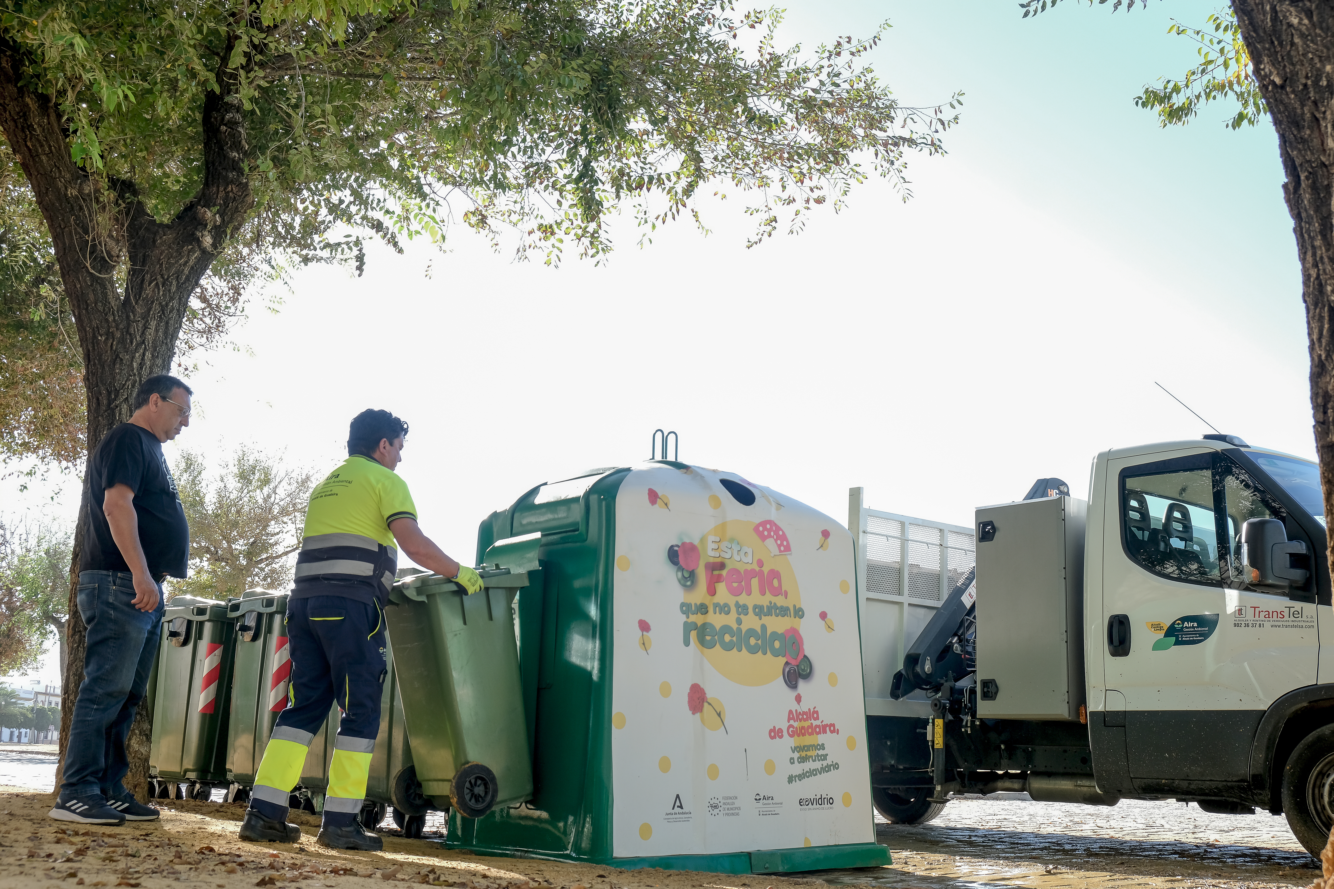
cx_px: 667
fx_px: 1334
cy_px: 444
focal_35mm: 36
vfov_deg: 36.9
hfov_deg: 53.1
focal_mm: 24.3
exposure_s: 1/200
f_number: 6.4
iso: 400
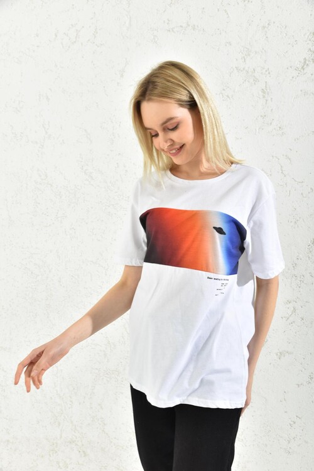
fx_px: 458
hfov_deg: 37.9
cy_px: 236
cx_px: 157
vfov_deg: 54.4
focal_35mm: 35
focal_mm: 35
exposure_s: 1/160
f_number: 7.1
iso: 100
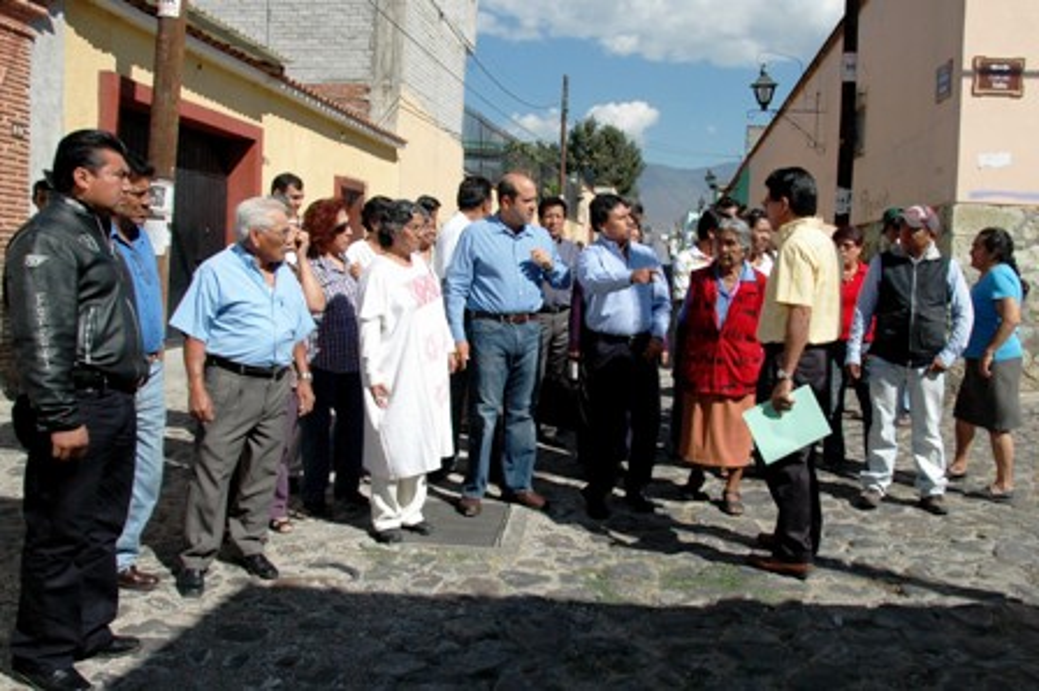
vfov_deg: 43.5
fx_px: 865
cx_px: 520
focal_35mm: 30
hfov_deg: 62.0
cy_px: 346
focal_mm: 20
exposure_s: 1/800
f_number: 14
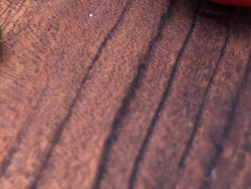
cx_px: -91
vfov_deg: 15.1
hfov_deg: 19.7
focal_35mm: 90
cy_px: -104
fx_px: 653
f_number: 1.8
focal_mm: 3.99
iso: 32
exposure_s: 1/100
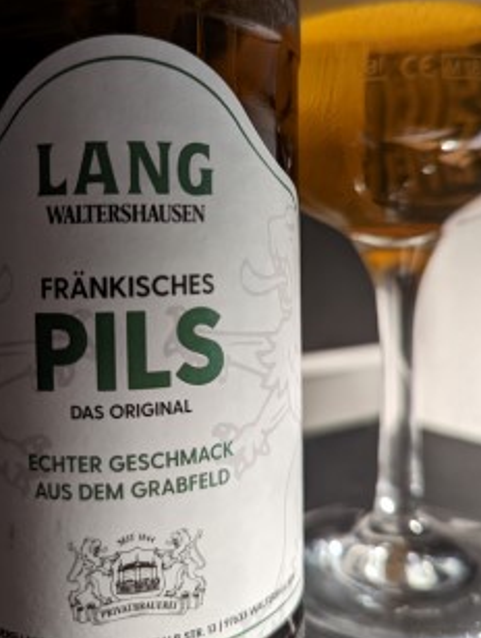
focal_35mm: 31
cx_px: 238
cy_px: 271
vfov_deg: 58.0
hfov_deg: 45.6
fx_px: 573
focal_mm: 6.81
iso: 318
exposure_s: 1/26.8
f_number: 1.85
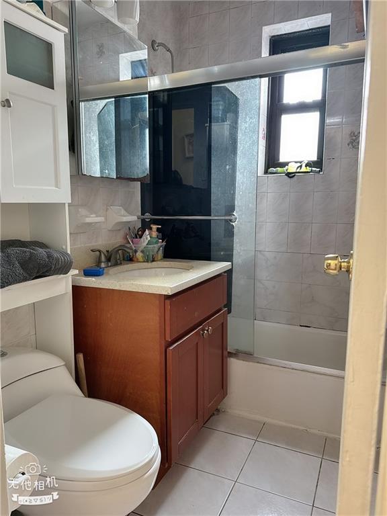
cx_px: 194
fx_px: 358
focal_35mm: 24
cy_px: 258
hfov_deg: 56.8
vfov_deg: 71.6
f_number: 1.78
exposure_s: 1/60
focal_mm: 6.76
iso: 320
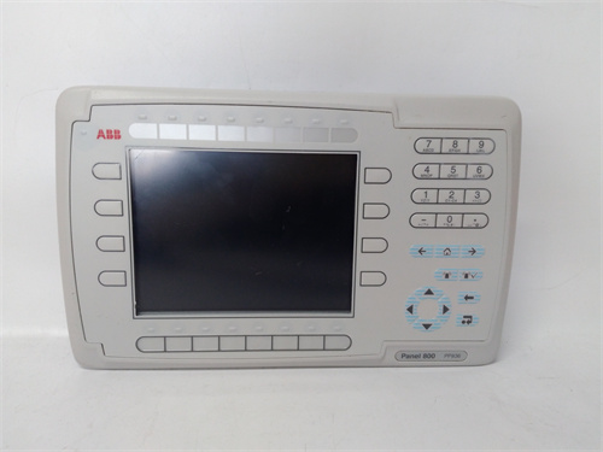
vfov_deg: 51.4
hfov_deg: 65.3
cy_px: 226
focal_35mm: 27
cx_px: 302
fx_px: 470
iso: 182
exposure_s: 1/33
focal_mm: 3.79
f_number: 2
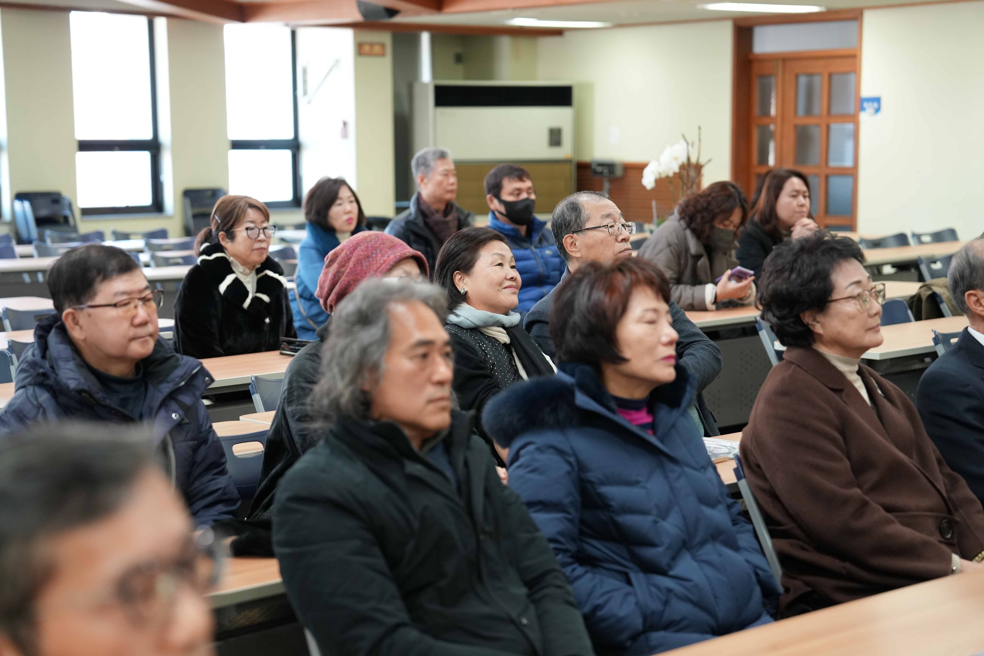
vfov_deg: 19.5
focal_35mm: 70
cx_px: 492
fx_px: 1913
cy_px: 328
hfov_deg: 28.8
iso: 3200
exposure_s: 1/250
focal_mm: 70
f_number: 2.8
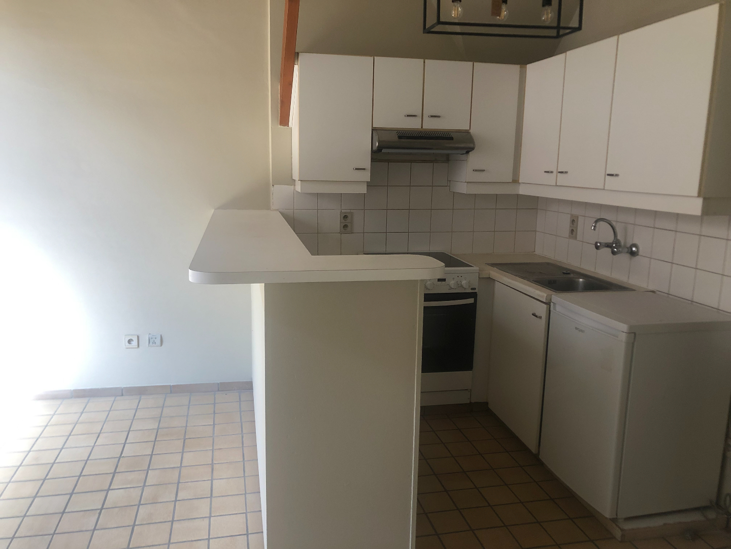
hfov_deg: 63.4
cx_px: 366
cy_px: 274
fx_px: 591
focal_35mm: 28
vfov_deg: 49.7
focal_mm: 3.99
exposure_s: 1/40
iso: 25
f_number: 1.8
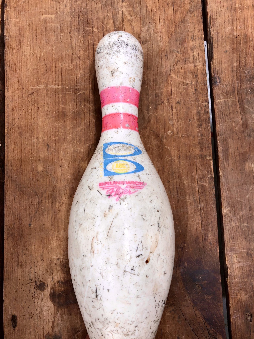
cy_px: 170
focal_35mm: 28
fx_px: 274
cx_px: 127
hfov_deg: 49.7
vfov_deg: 63.4
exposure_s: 1/120
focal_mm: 3.99
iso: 32
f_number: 1.8
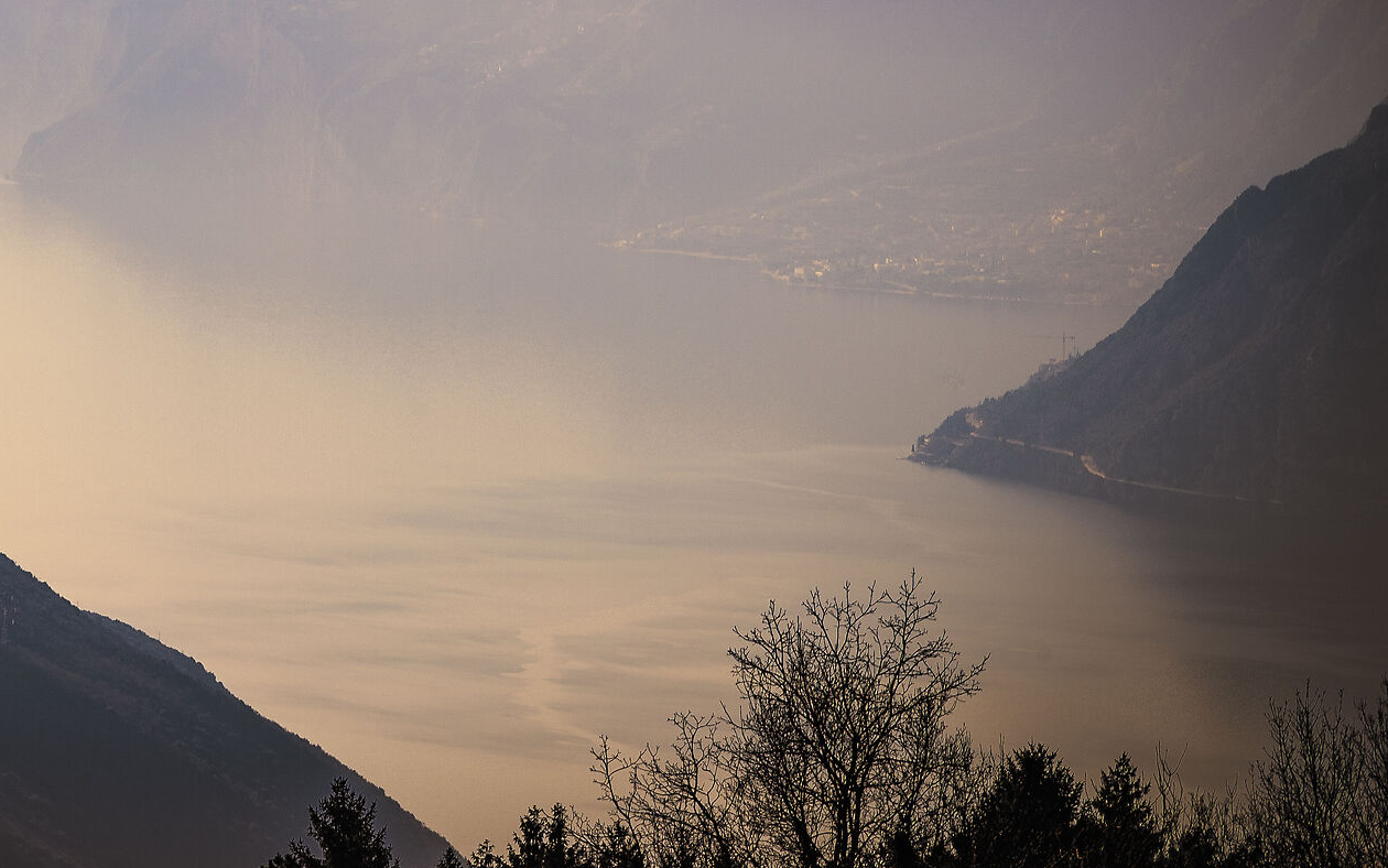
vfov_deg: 5.6
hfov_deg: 9.0
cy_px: 169
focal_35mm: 233
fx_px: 8815
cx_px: 251
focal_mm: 120
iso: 100
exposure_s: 1/100
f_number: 13
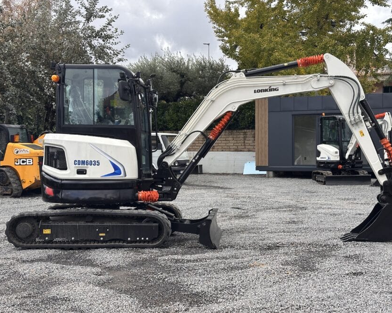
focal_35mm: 51
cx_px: 204
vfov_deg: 29.7
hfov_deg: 36.7
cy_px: 156
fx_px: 591
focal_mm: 6.86
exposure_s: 1/980
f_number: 1.78
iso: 64
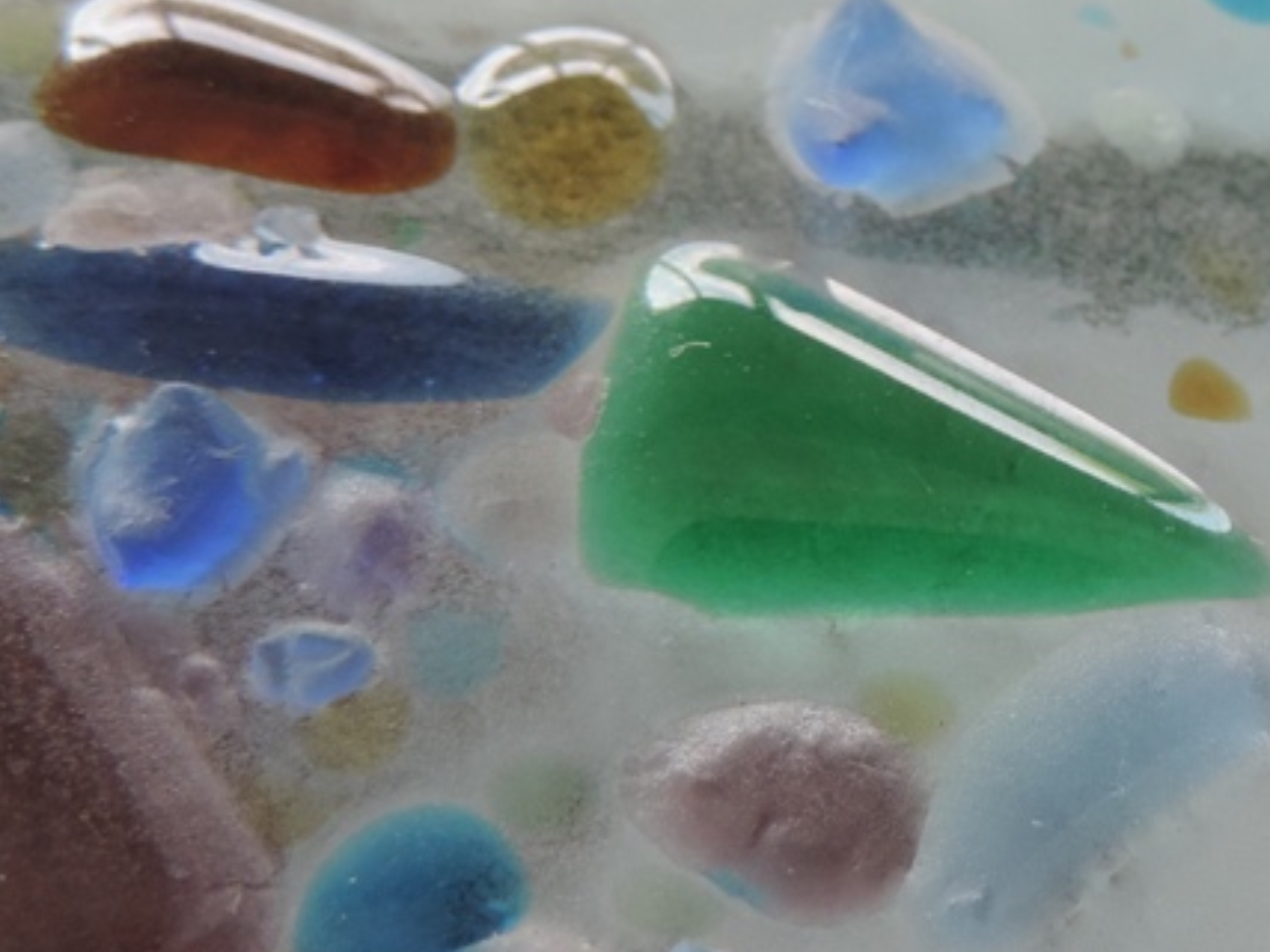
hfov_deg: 22.8
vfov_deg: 17.5
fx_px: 3081
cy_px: 277
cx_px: 1109
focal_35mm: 84
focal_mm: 6.2
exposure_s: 1/50
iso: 200
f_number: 3.3
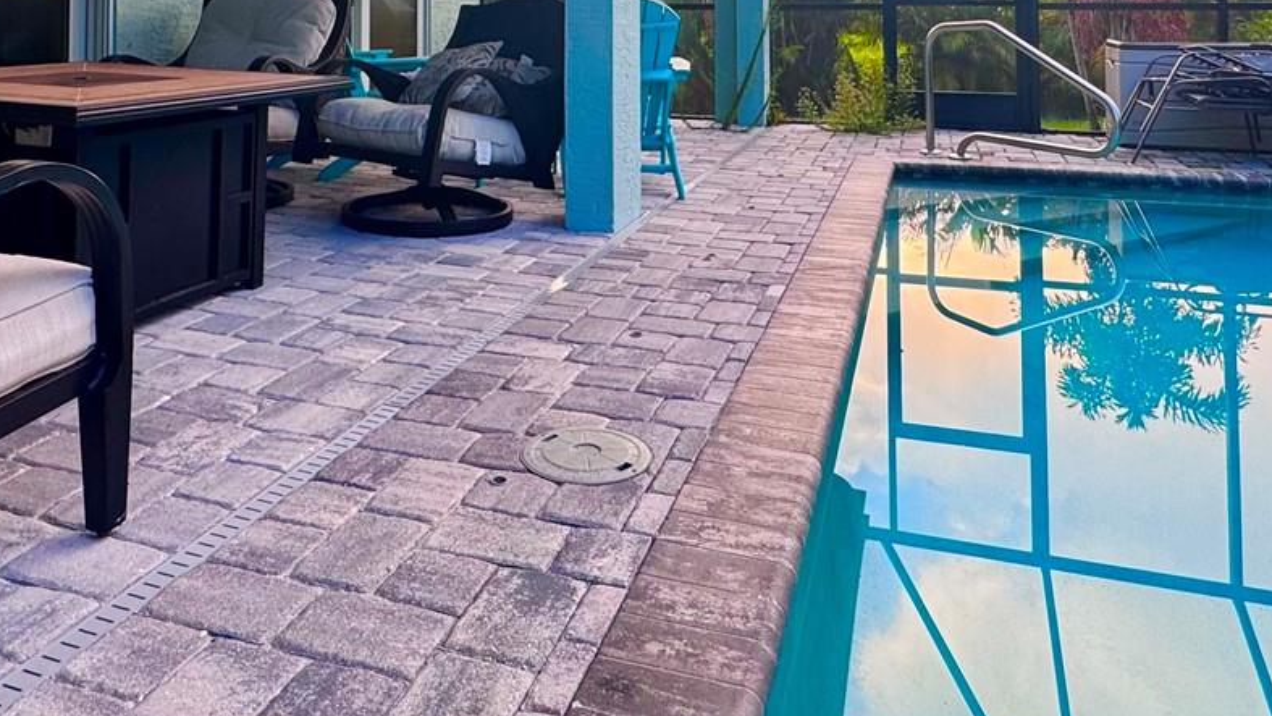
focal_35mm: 31
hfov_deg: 62.4
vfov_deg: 33.8
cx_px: 551
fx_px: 1046
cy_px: -32
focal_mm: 2.22
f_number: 2.2
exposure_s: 1/99
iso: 50
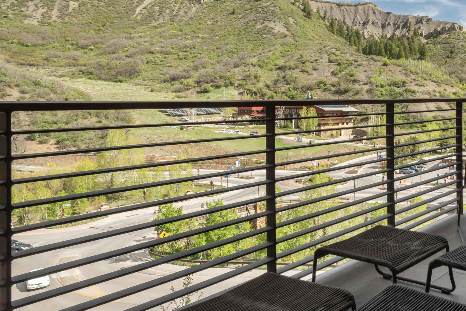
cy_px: 99
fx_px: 453
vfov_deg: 37.4
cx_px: 385
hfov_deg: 50.5
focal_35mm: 35
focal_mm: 20
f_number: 16
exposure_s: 1/60
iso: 400
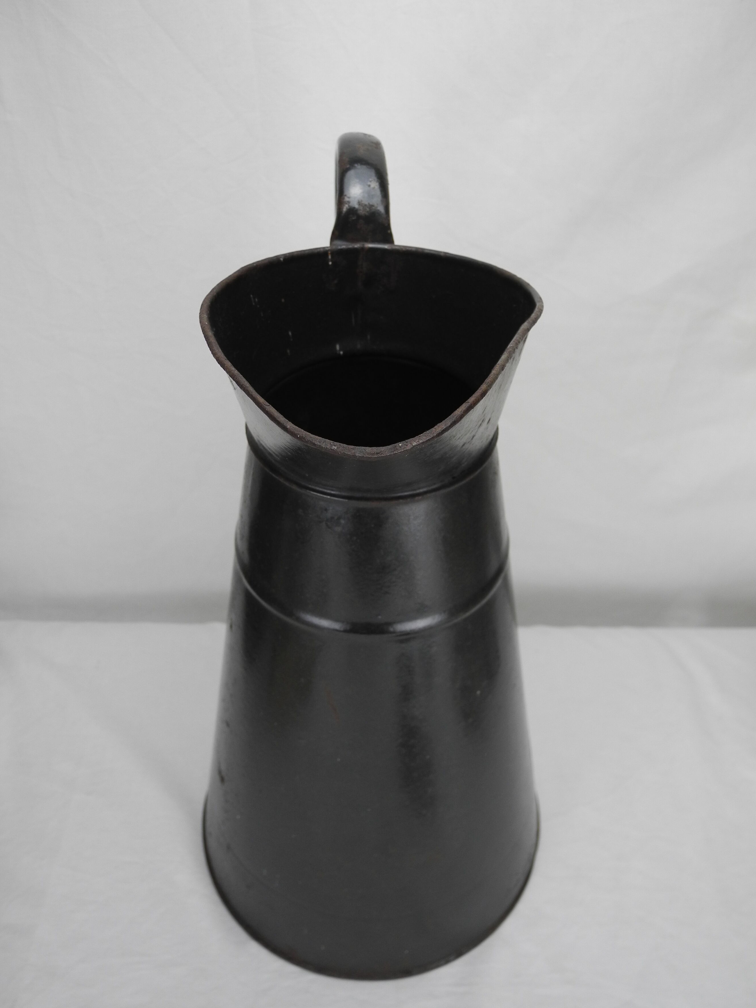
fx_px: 903
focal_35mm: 31
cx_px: 388
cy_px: 513
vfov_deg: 58.3
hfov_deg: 45.4
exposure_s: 1/81
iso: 100
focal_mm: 6.4
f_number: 2.8
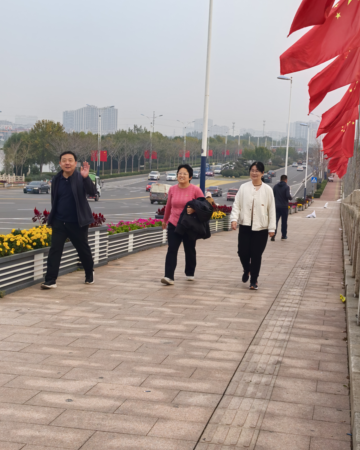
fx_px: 759
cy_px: 236
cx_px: 177
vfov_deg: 33.0
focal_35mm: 57
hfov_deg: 26.7
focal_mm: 8.5
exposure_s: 1/912
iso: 50
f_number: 2
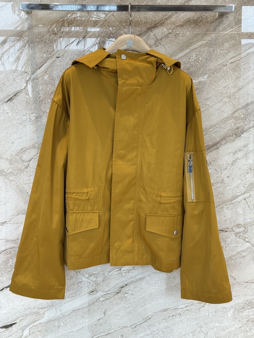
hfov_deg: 30.3
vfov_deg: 39.7
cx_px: 127
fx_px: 470
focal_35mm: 48
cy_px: 169
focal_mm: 6.76
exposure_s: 1/151
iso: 64
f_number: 1.78
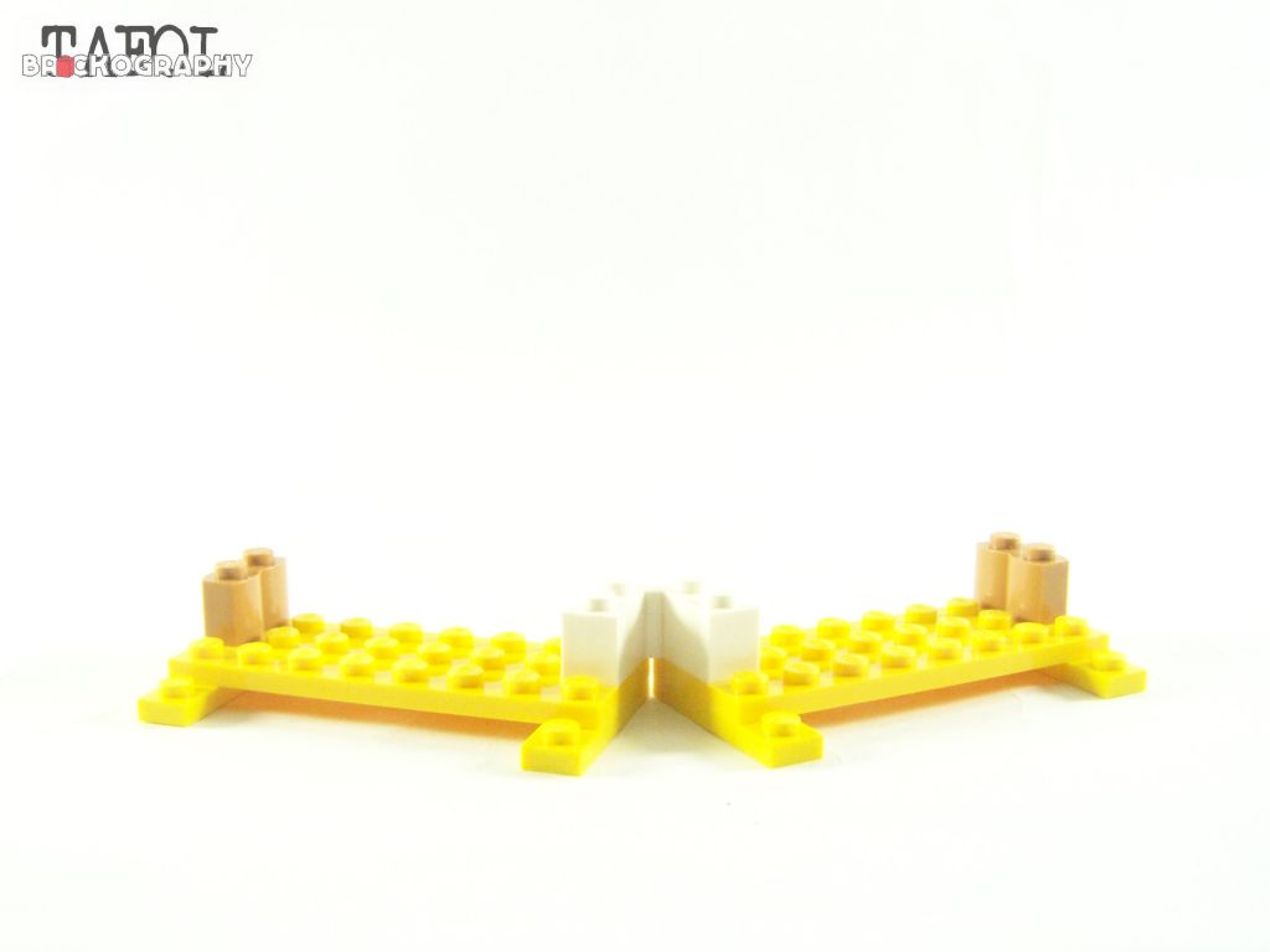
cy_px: 476
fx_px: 1468
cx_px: 635
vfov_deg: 36.0
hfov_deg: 46.8
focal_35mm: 40
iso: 400
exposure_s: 1/60
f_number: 4
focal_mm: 6.7
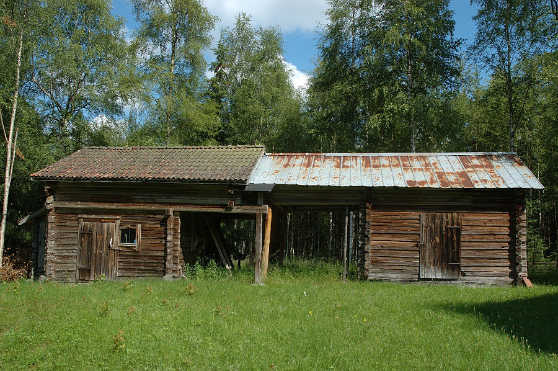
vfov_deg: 39.9
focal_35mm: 33
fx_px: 511
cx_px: 279
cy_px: 186
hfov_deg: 57.3
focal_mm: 22
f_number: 11
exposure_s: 1/160
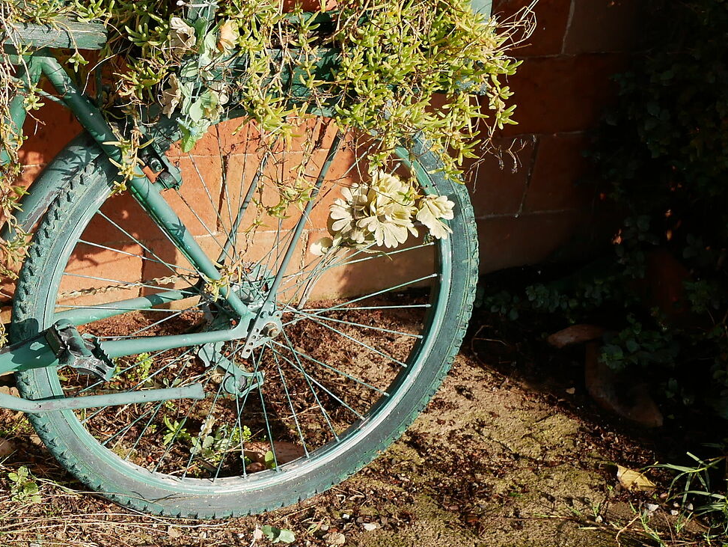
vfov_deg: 19.9
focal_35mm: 74
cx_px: -148
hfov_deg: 23.9
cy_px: 267
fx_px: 1557
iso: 200
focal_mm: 15
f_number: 4.5
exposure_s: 1/800
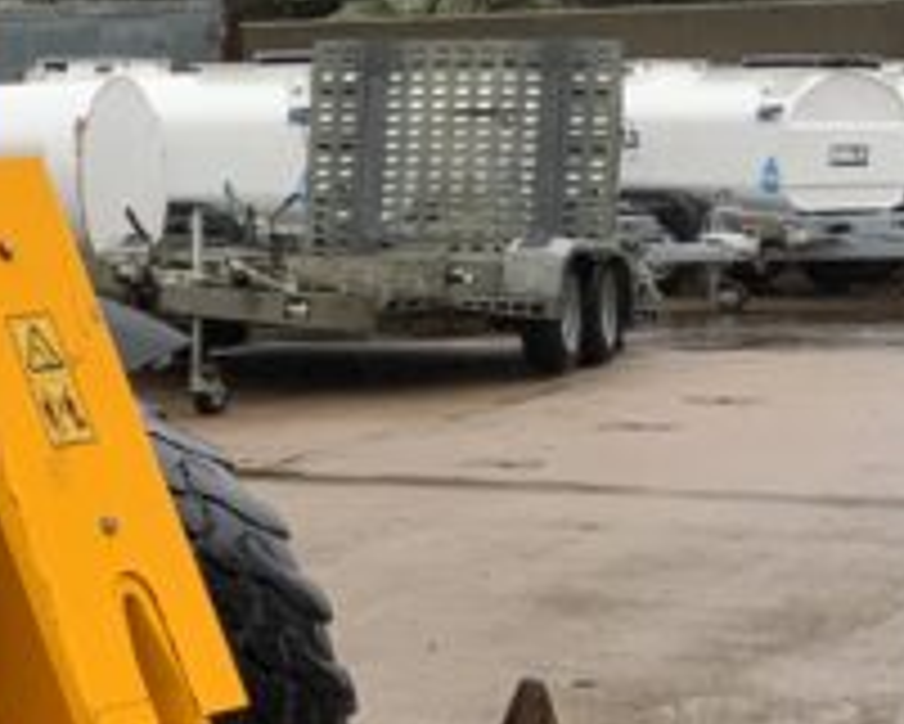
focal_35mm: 144
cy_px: 445
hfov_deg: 12.8
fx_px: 3855
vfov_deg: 10.7
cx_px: -337
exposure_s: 1/122
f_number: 1.8
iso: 20
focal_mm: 3
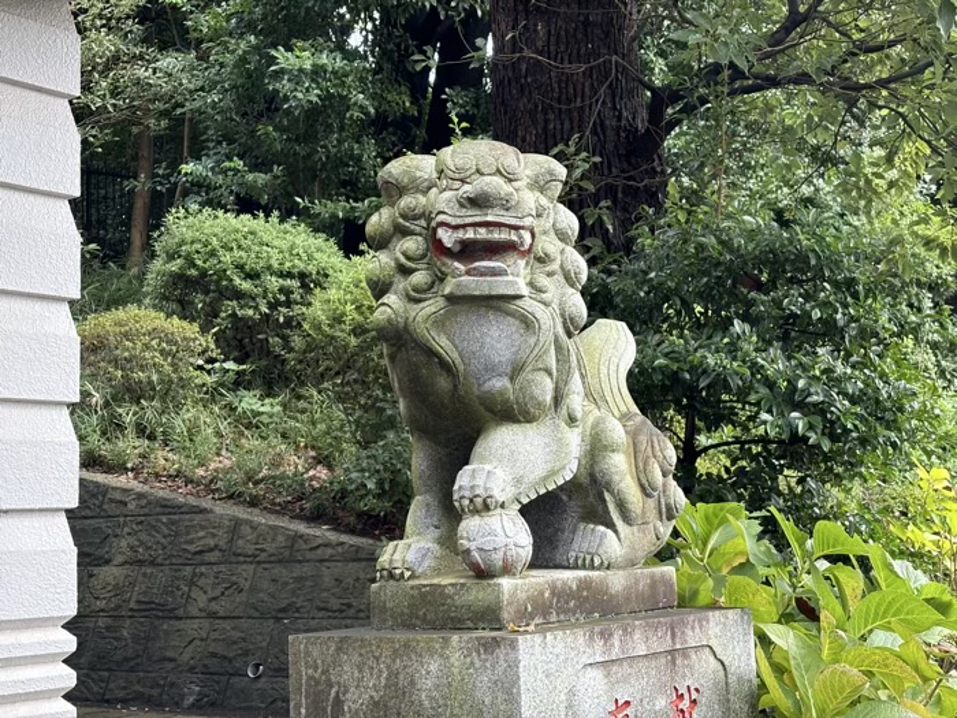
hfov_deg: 36.8
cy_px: 359
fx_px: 1438
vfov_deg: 28.0
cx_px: 478
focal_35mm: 52
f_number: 1.6
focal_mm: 5.96
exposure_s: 1/121
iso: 40
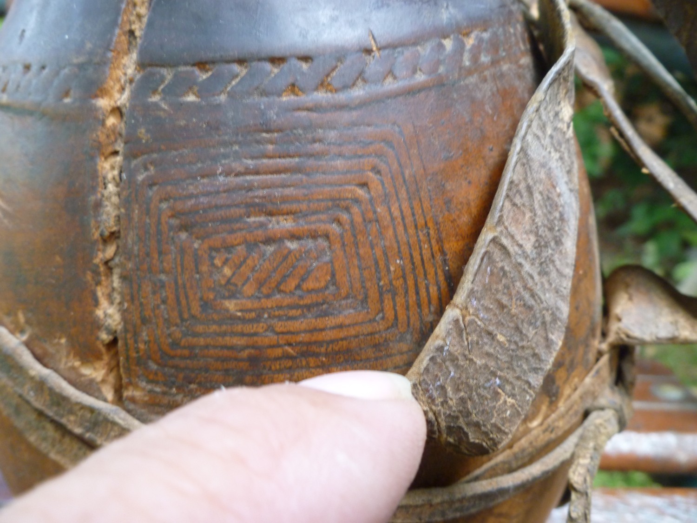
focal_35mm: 28
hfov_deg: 63.4
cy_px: 262
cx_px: 348
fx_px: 564
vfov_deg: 49.7
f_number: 3.3
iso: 200
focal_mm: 5
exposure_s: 1/30
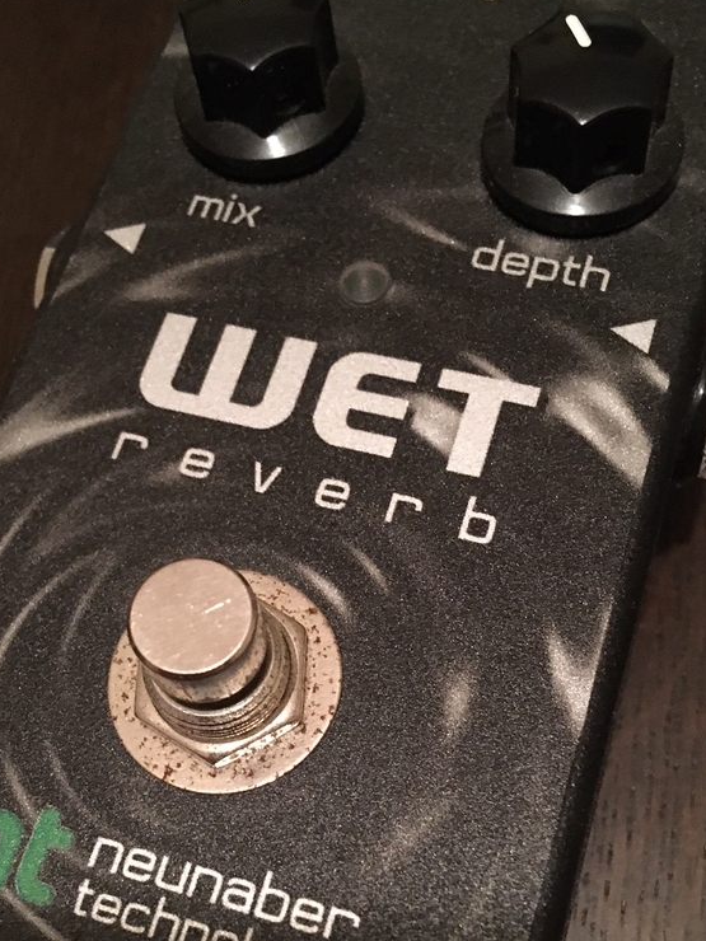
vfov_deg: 40.3
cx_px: 328
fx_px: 1278
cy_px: 565
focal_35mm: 47
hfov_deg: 30.9
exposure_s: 1/15
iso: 400
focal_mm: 4.15
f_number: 2.2
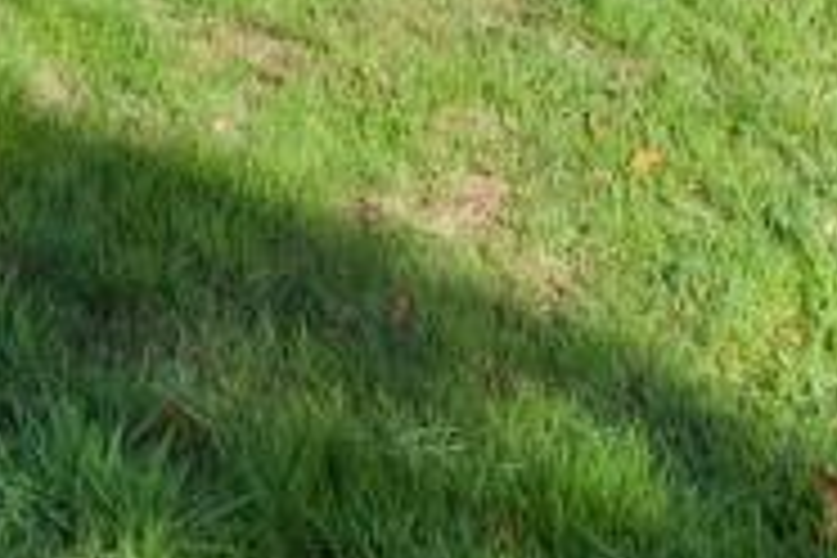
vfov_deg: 12.0
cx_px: -846
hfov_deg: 17.0
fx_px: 2046
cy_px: -850
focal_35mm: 88
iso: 100
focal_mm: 16
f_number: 10
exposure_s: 1/250
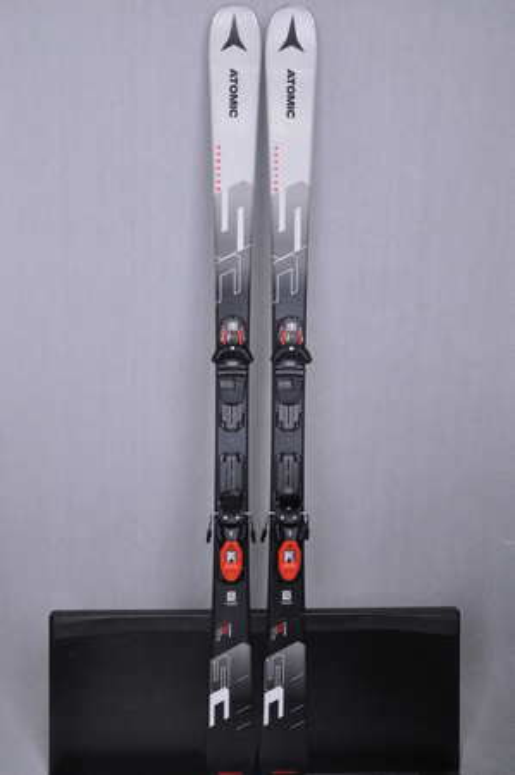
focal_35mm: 36
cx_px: 258
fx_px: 774
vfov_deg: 53.2
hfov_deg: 36.8
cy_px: 388
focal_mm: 24
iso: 3200
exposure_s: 1/125
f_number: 9.5
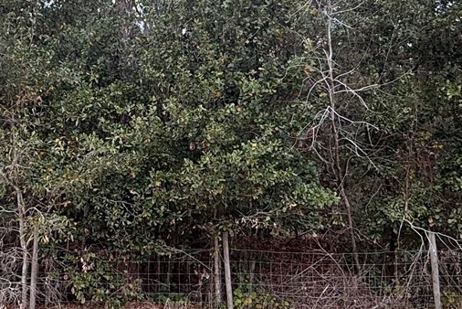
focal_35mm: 46
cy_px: 117
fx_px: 591
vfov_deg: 29.2
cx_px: 142
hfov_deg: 42.0
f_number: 2.2
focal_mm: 2.22
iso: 64
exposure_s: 1/99
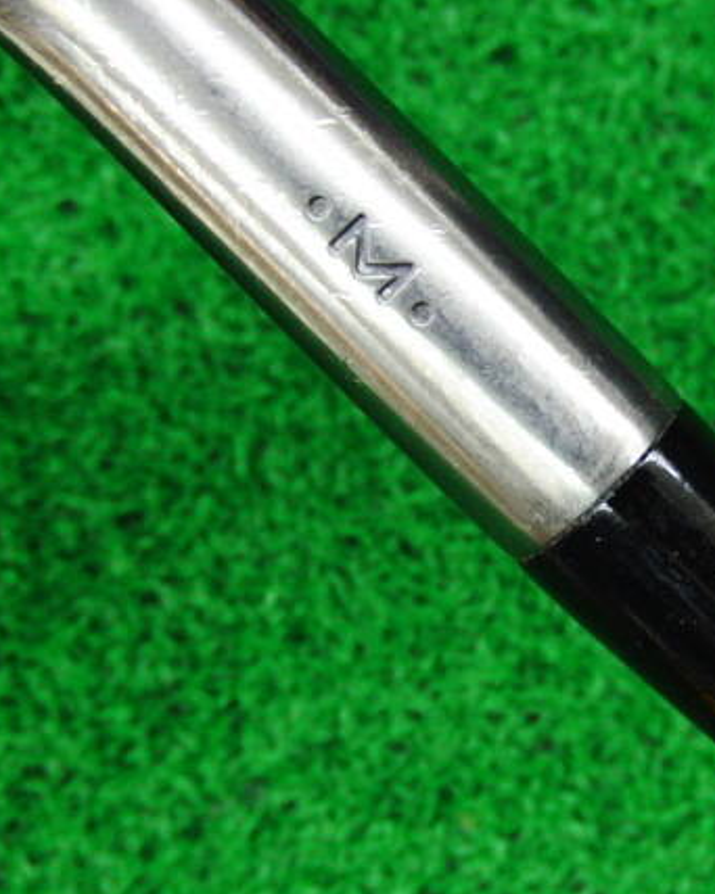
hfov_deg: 27.5
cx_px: 579
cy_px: 466
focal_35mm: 54
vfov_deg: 34.8
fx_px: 1429
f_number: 3.6
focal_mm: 6.42
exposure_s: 1/30
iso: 400
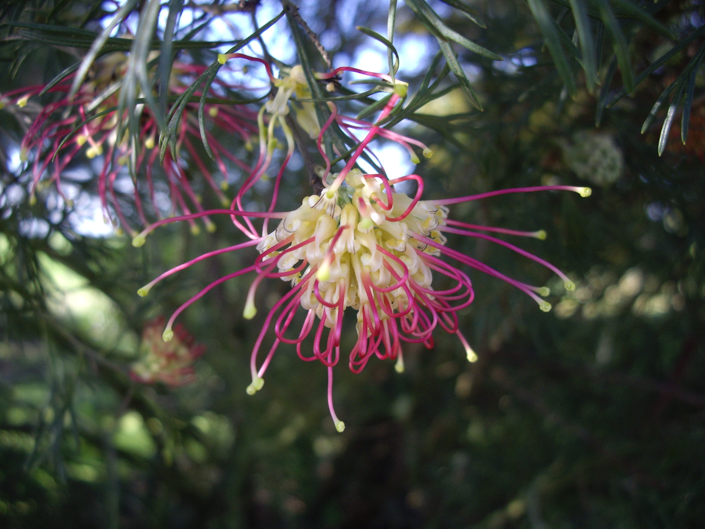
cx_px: 352
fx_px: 774
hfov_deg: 49.0
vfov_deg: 37.7
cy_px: 264
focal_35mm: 38
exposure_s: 1/80
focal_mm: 7.9
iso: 100
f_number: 2.8
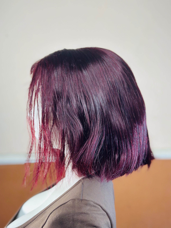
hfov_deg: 30.3
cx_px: 86
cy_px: 114
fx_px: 316
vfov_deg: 39.7
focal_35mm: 48
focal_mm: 6.86
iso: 100
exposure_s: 1/100
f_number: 1.78
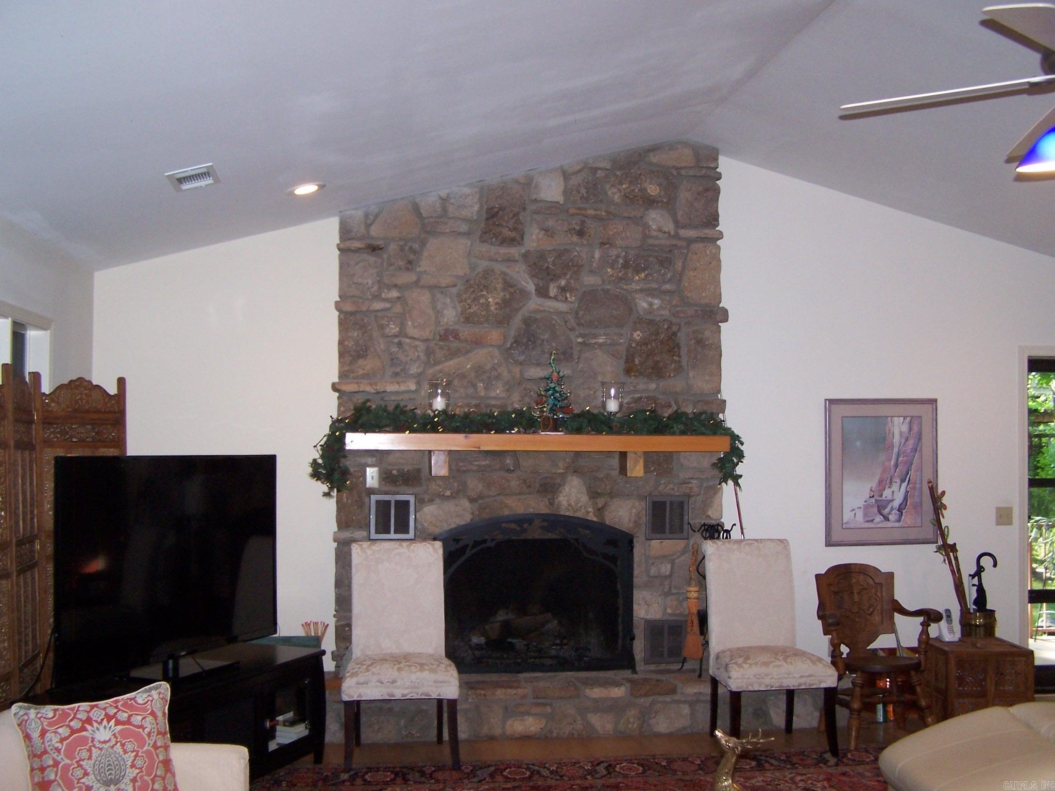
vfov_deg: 37.7
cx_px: 528
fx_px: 1158
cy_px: 396
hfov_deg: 49.0
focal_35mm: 38
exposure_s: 1/60
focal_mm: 6.3
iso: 140
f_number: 2.8
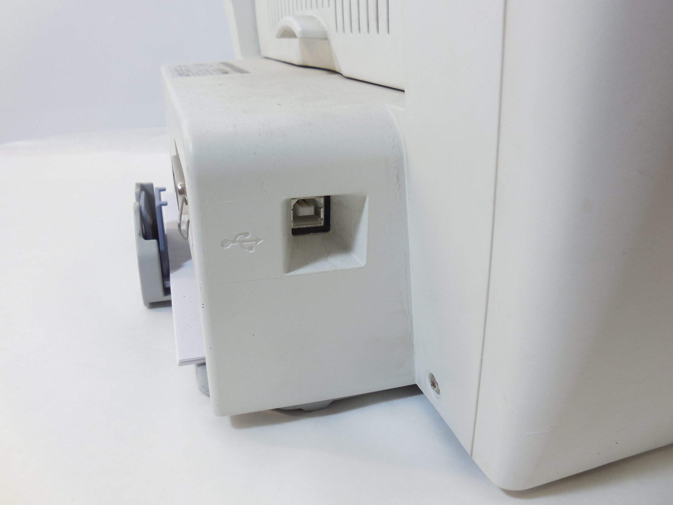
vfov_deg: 53.1
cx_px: 336
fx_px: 505
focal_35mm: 26
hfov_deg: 67.3
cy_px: 252
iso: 125
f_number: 3.5
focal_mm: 4.6
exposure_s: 1/40
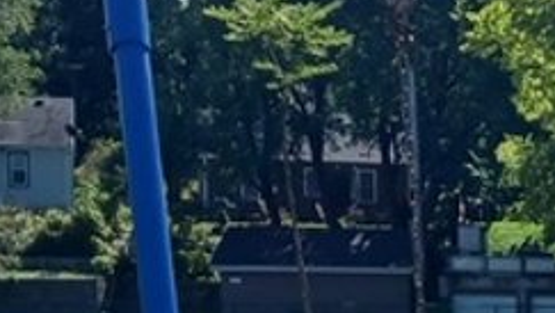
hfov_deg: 10.8
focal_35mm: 183
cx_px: 1097
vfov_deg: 6.4
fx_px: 2695
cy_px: 661
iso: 20
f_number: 1.8
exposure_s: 1/293
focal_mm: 4
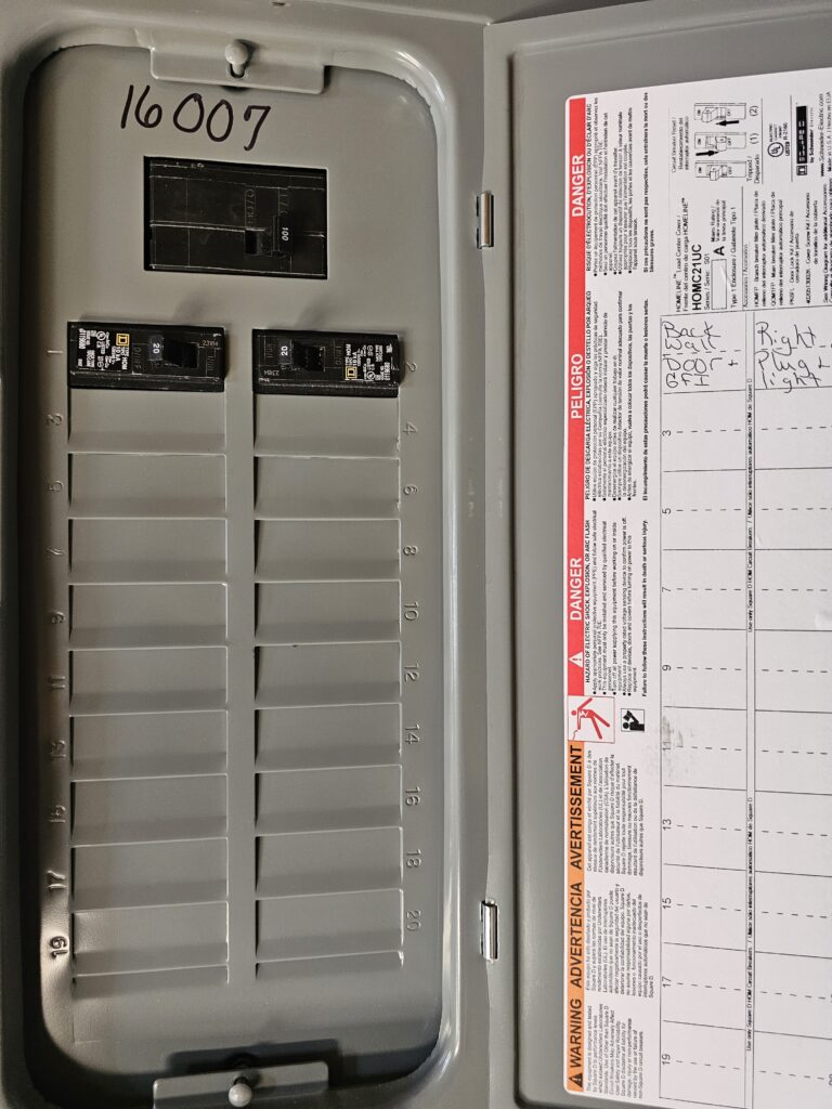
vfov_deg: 73.9
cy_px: 554
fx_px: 737
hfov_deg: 58.9
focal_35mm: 23
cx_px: 416
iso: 800
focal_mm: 6.3
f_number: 1.7
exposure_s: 1/120
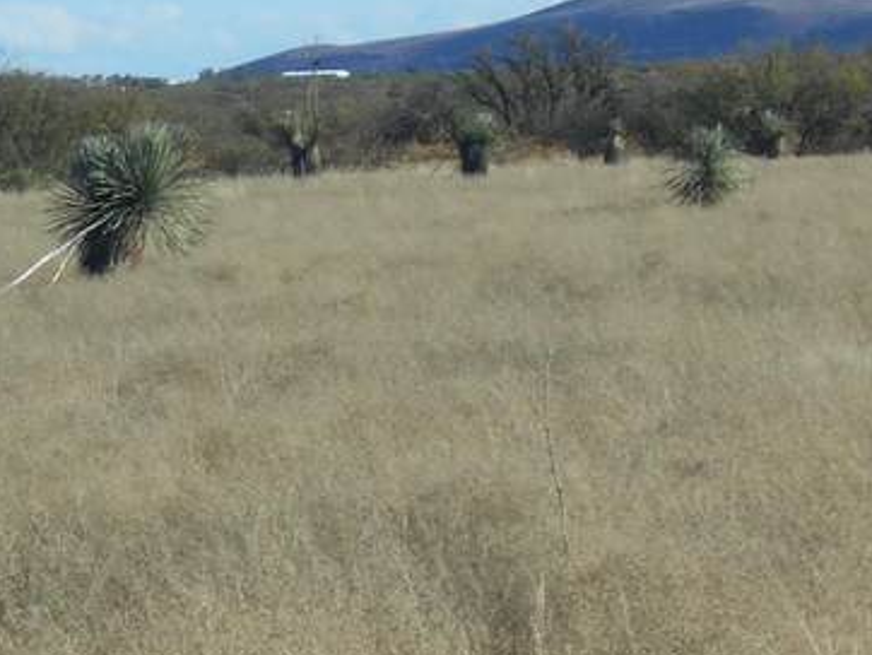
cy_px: 785
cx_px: -665
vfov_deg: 4.9
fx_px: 7663
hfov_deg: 6.4
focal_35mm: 304
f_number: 6.3
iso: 80
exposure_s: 1/400
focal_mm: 15.4
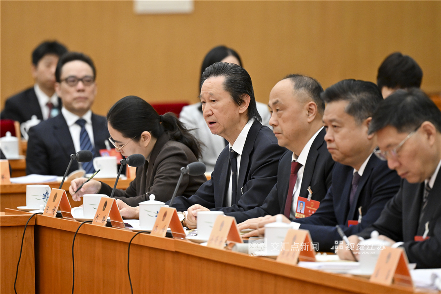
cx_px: 220
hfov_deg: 10.3
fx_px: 2450
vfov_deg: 6.9
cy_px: 147
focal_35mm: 200
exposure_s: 1/320
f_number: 2.8
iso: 2500
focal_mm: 200
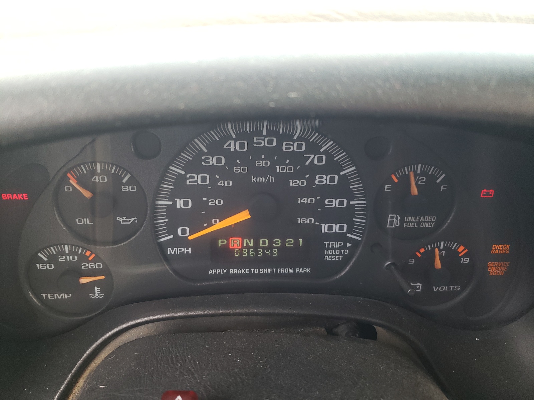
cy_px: 200
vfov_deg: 53.1
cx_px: 267
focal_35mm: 26
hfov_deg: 67.3
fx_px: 401
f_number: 1.5
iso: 80
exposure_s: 1/60.2
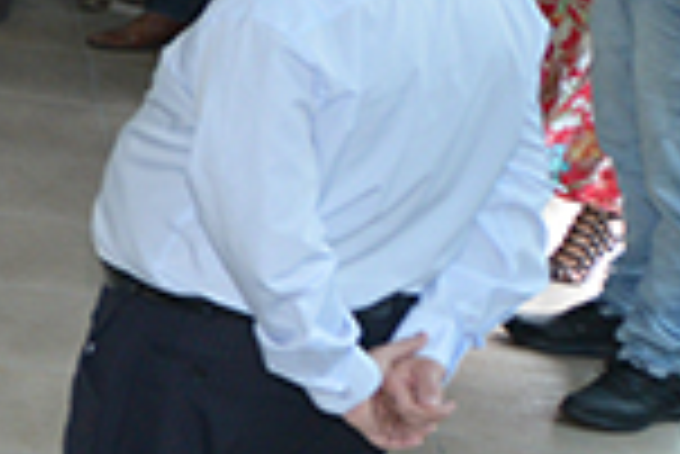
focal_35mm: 151
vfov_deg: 9.1
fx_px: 2855
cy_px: 34
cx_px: -1662
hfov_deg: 9.2
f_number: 4.5
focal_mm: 19
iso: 640
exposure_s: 1/60
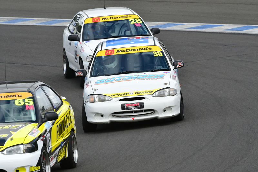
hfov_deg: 4.9
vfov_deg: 3.3
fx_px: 3009
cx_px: 129
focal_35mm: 420
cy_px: 86
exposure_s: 1/640
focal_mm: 280
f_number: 10
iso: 640
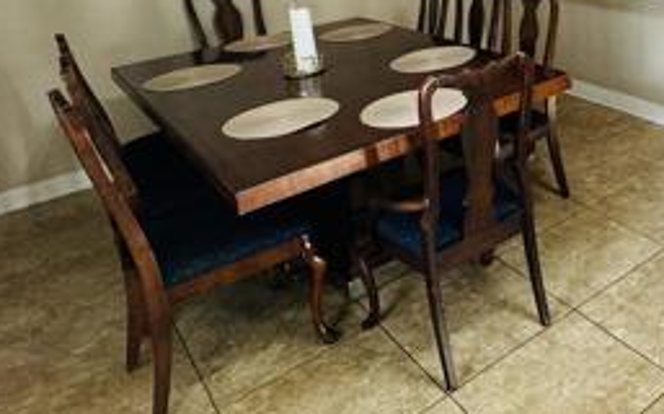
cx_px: 648
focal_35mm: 37
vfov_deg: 31.0
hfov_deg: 45.4
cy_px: -28
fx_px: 669
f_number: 2.2
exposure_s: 1/60
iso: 200
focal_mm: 2.22
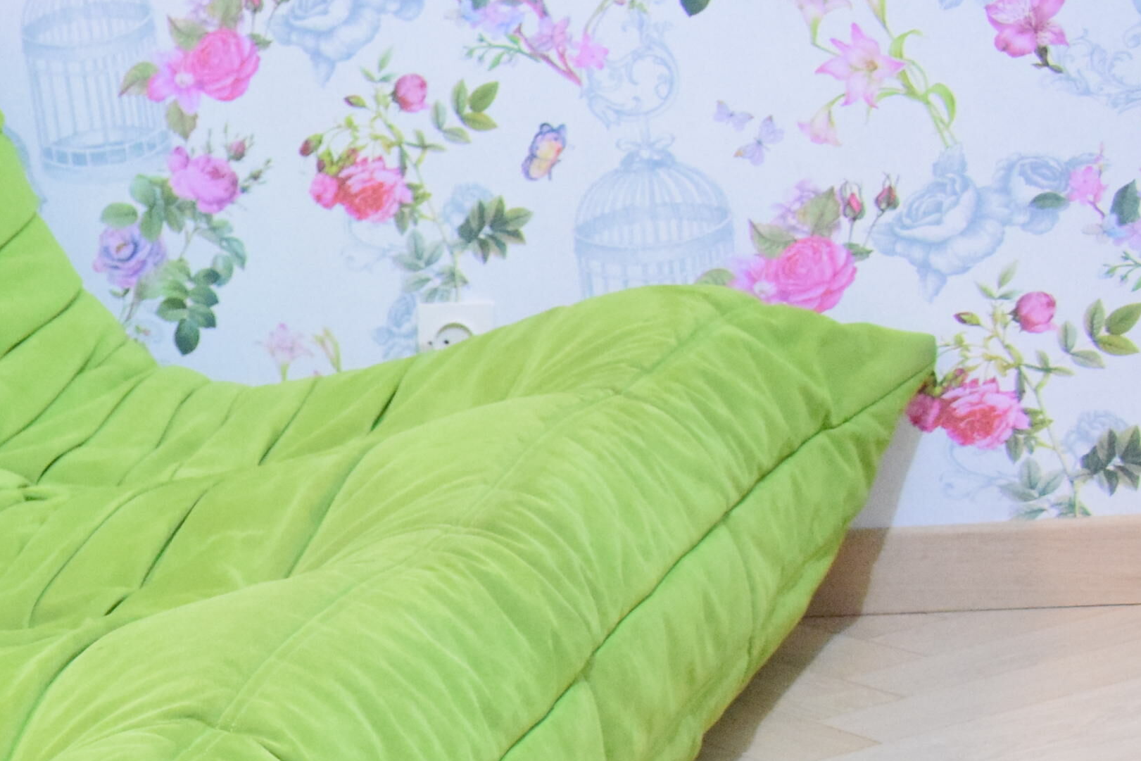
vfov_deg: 15.4
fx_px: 2770
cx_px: -322
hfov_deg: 21.2
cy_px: 761
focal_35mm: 87
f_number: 3.8
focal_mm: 21
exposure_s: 1/30
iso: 6400
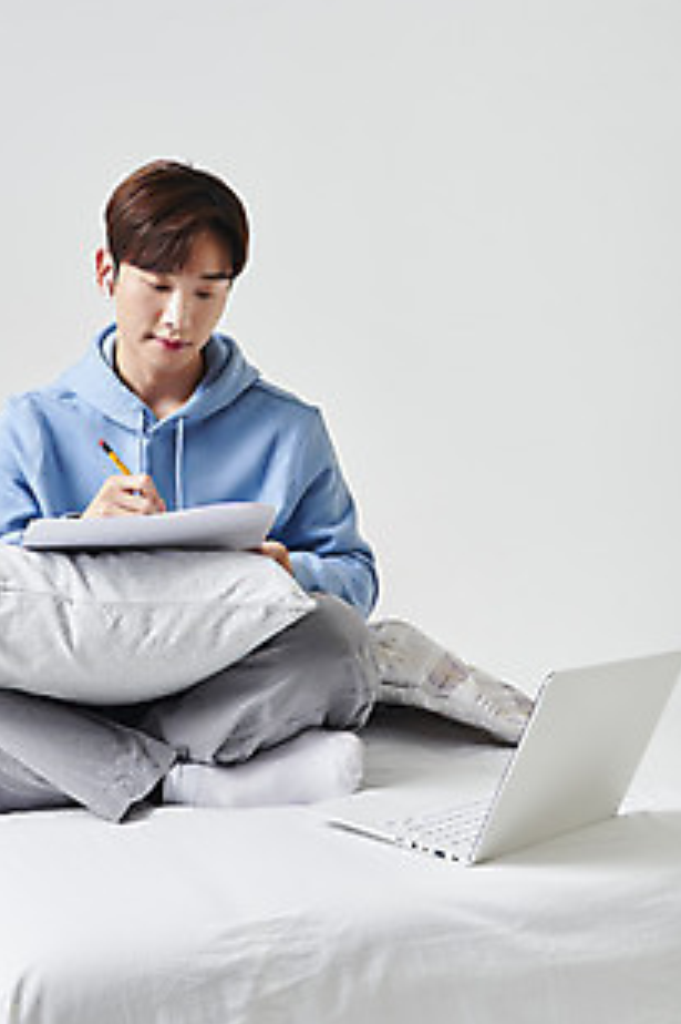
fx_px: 1477
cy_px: 472
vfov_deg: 38.2
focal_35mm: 52
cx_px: 254
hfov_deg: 25.9
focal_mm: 40
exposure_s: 1/125
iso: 100
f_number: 14
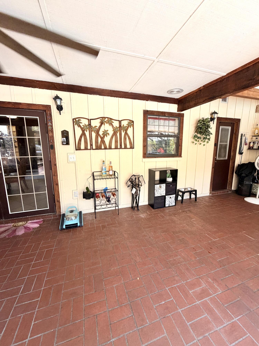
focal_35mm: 14
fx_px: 140
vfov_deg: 102.1
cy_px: 173
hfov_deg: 85.7
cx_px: 130
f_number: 2.2
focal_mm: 2.22
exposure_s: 1/121
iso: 160
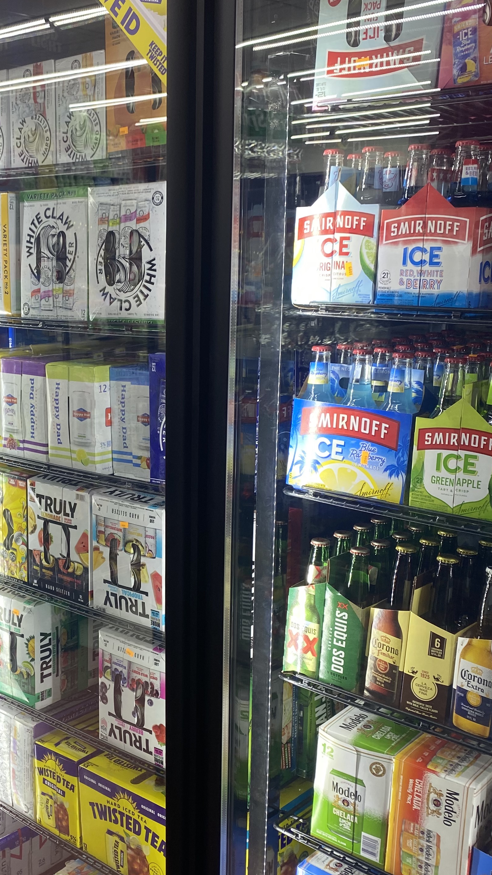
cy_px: 512
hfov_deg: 29.1
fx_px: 928
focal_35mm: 40
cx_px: 103
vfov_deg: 50.2
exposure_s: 1/120
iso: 80
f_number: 1.8
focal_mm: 4.25
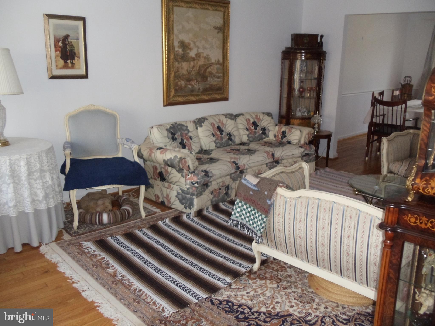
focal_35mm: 44
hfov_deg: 42.9
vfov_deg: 32.9
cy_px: 163
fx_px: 553
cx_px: 218
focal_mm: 6
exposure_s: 1/30
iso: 400
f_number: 3.5
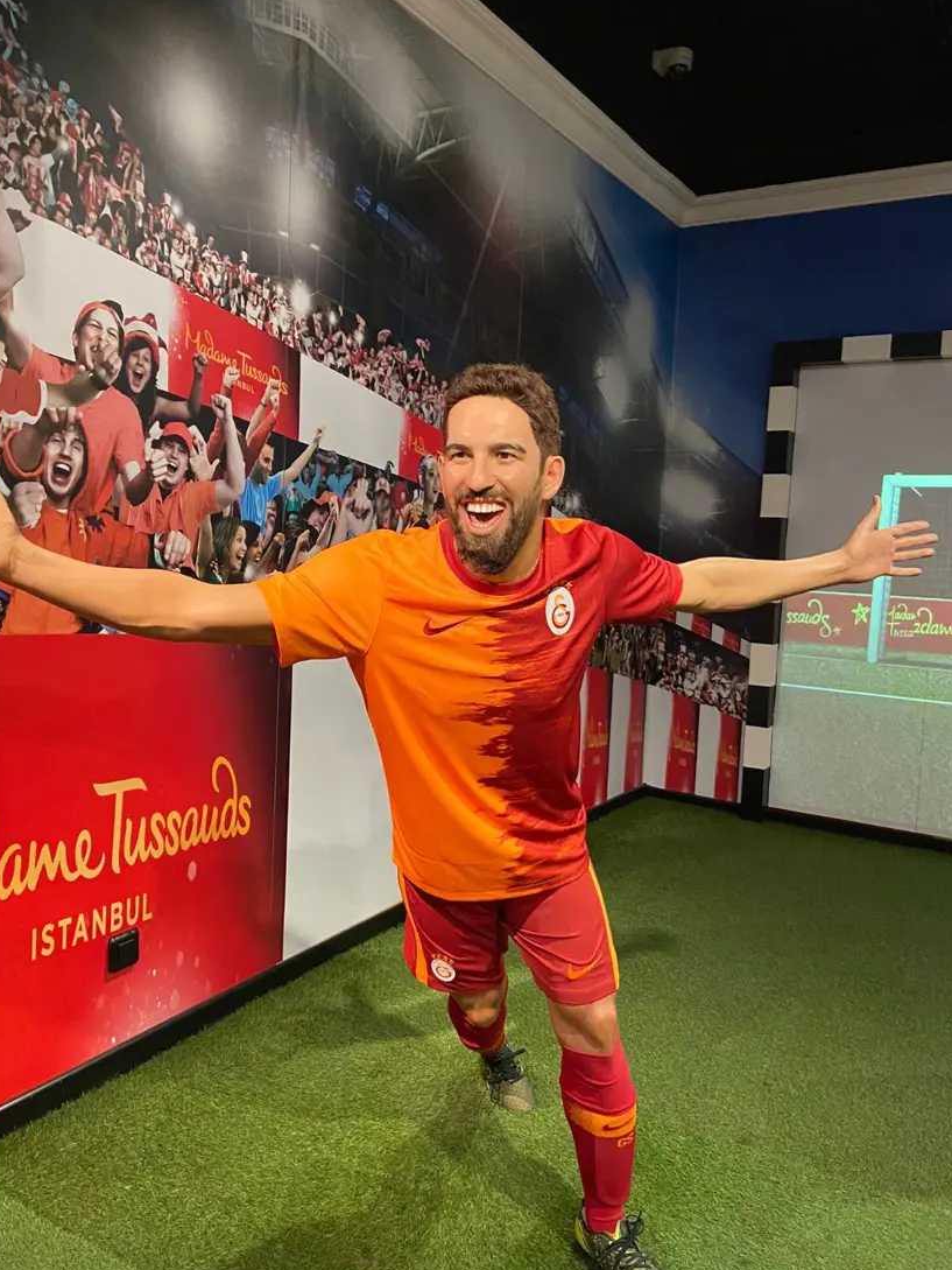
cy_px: 635
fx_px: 1027
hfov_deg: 49.7
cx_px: 443
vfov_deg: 63.4
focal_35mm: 28
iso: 400
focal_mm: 4.25
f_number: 1.8
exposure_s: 1/59
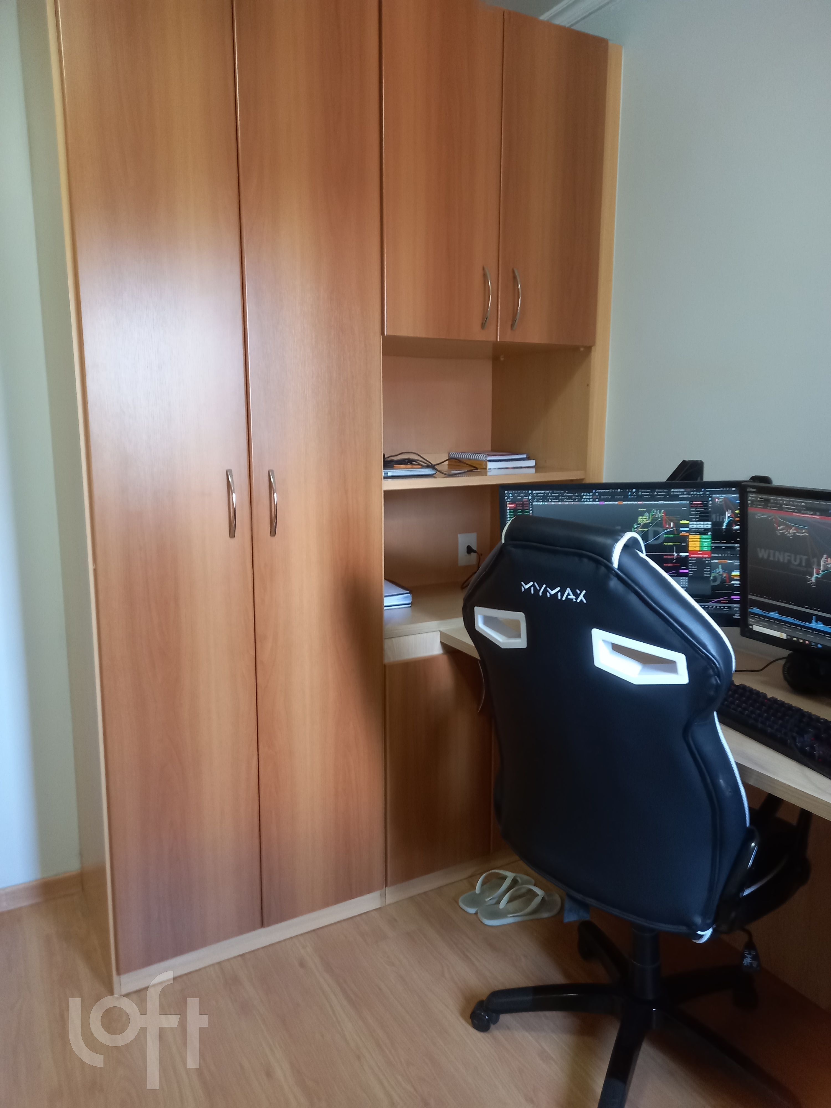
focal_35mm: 25
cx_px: 416
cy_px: 554
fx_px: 800
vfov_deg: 69.4
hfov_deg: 54.9
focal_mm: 4.6
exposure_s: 1/24
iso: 250
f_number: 2
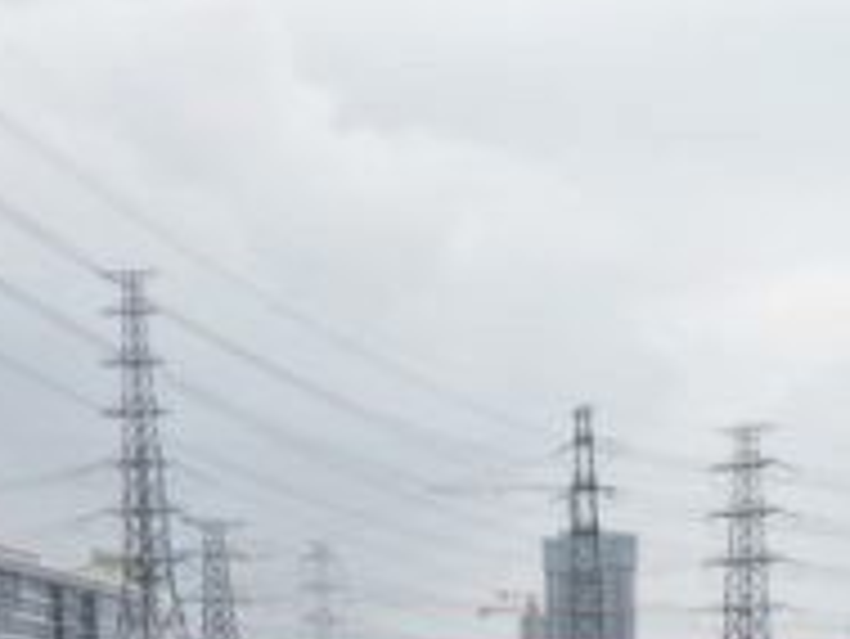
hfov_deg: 14.9
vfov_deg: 9.8
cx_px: 832
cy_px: 1616
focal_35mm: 130
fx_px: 3194
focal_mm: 6.72
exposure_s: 1/4000
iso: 200
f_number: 1.7
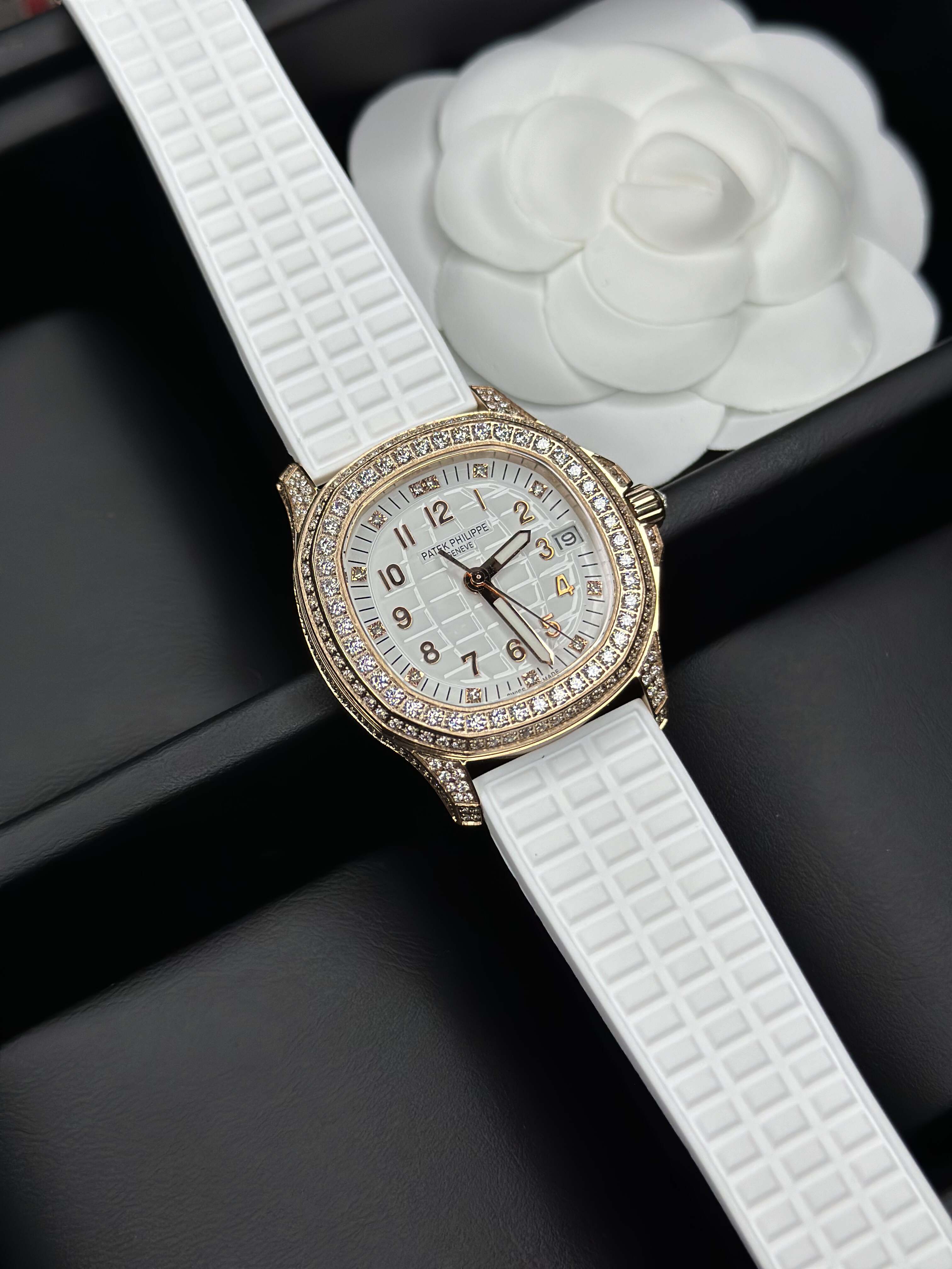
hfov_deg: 30.3
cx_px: 476
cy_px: 634
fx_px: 1760
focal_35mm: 48
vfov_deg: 39.7
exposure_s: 1/843
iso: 80
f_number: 1.78
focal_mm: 6.86
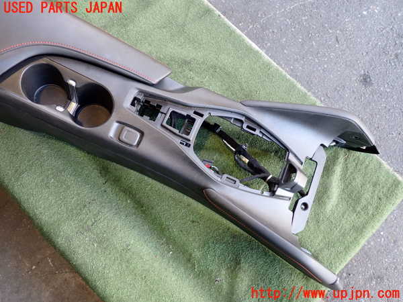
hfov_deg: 60.0
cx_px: 202
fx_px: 349
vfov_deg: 46.8
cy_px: 151
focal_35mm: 30
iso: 200
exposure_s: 1/50
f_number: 2.3
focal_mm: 5.4
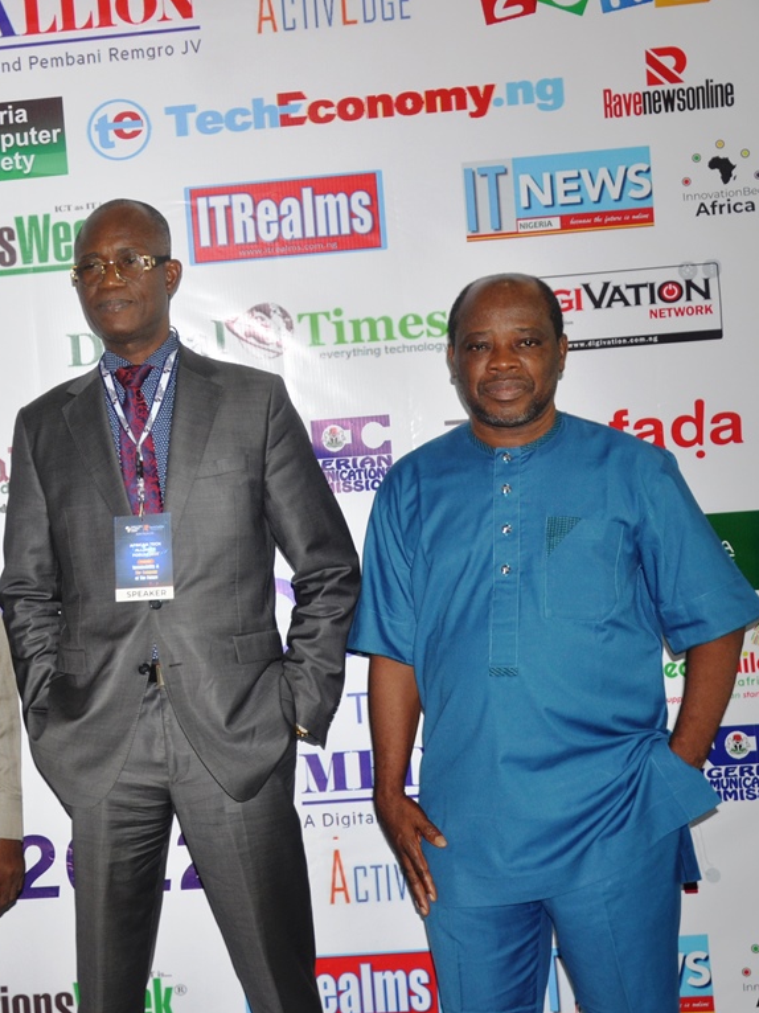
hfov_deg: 16.7
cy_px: 506
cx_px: 46
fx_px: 2545
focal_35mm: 87
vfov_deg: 22.5
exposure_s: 1/60
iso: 400
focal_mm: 40
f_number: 4.5
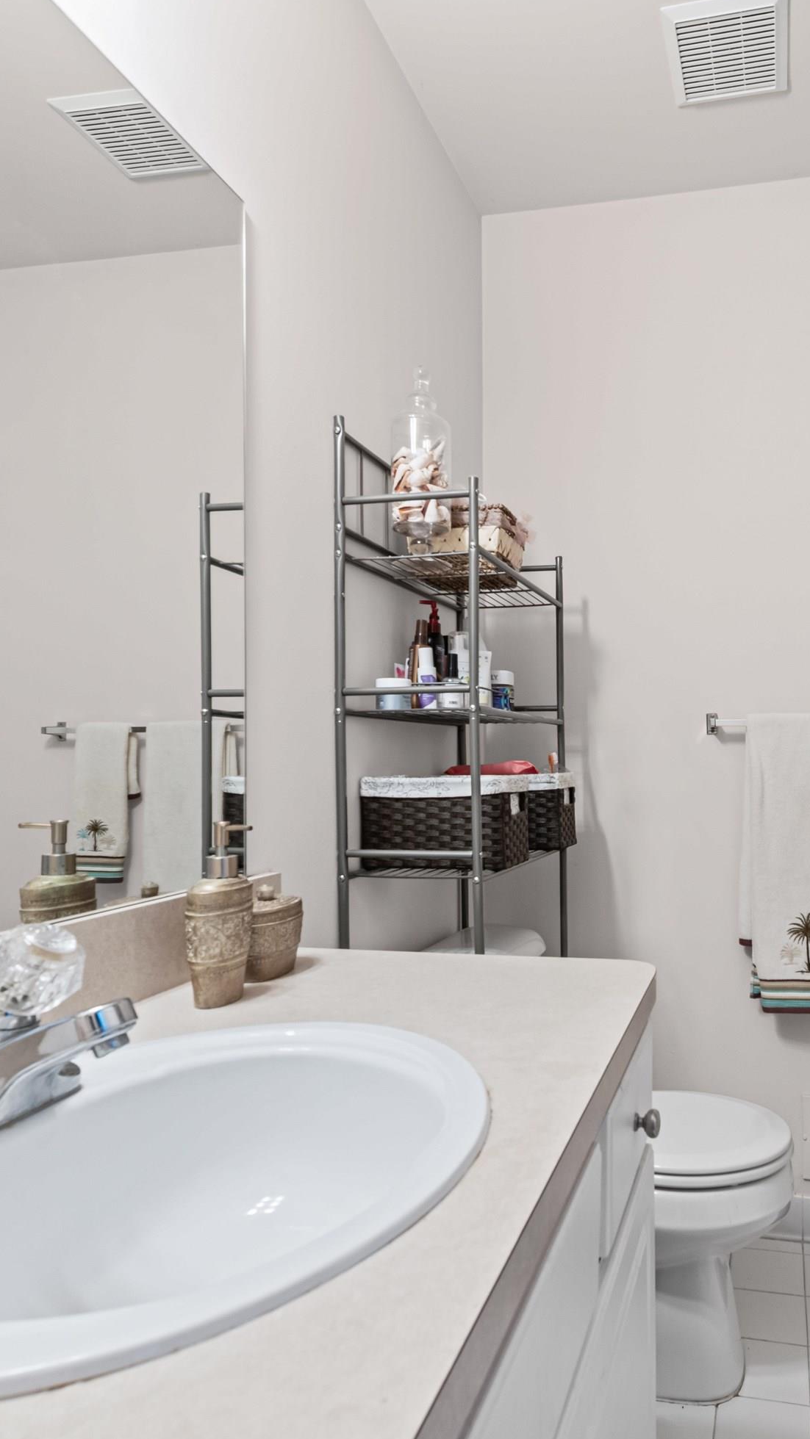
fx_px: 878
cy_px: 744
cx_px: 594
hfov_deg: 47.9
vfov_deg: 78.7
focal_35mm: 23
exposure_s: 1/2
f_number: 10
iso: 400
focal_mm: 14
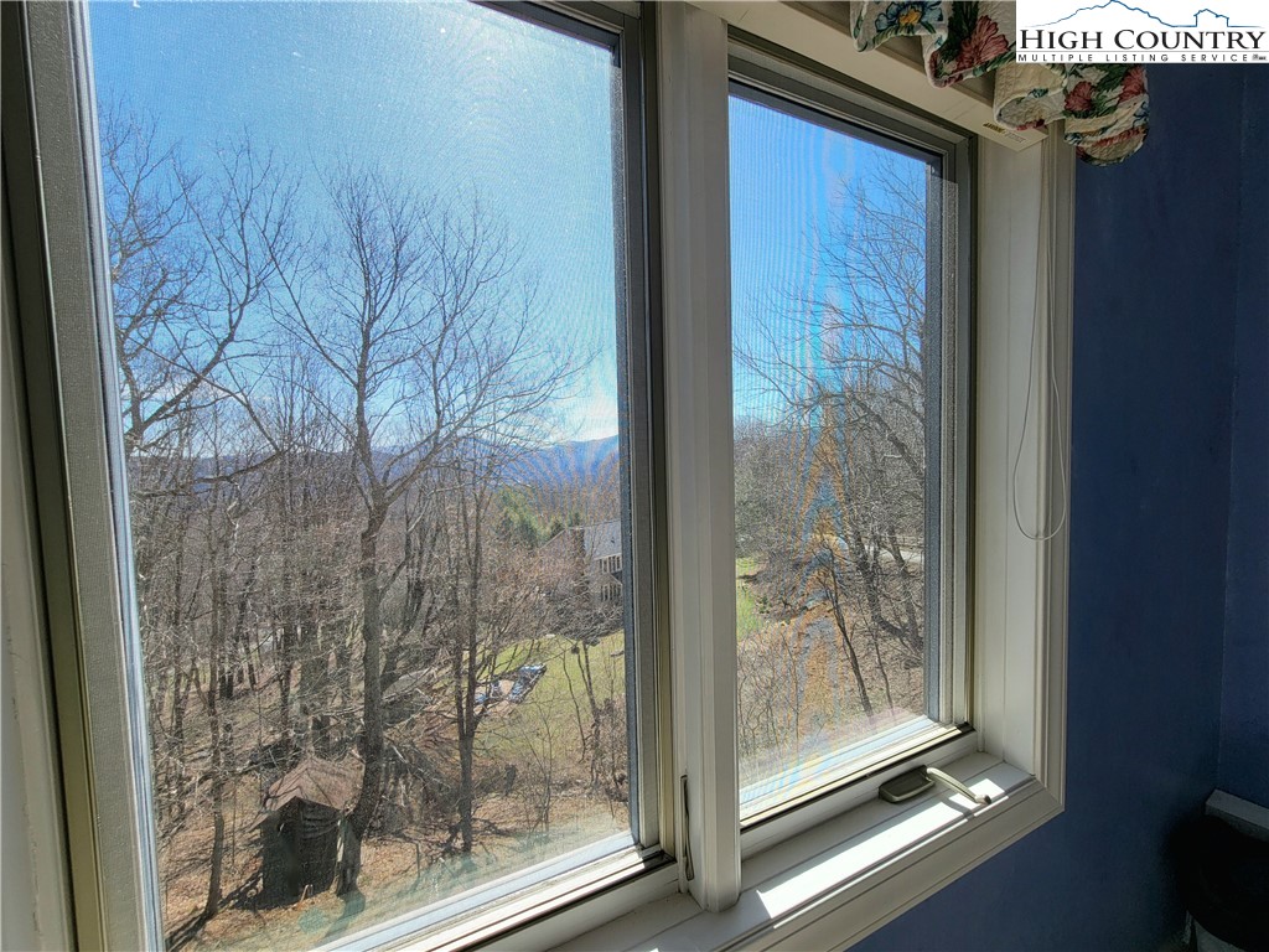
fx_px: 477
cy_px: 476
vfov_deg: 89.9
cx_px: 634
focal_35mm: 13
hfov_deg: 106.2
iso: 50
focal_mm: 2.2
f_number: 2.2
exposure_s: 1/476
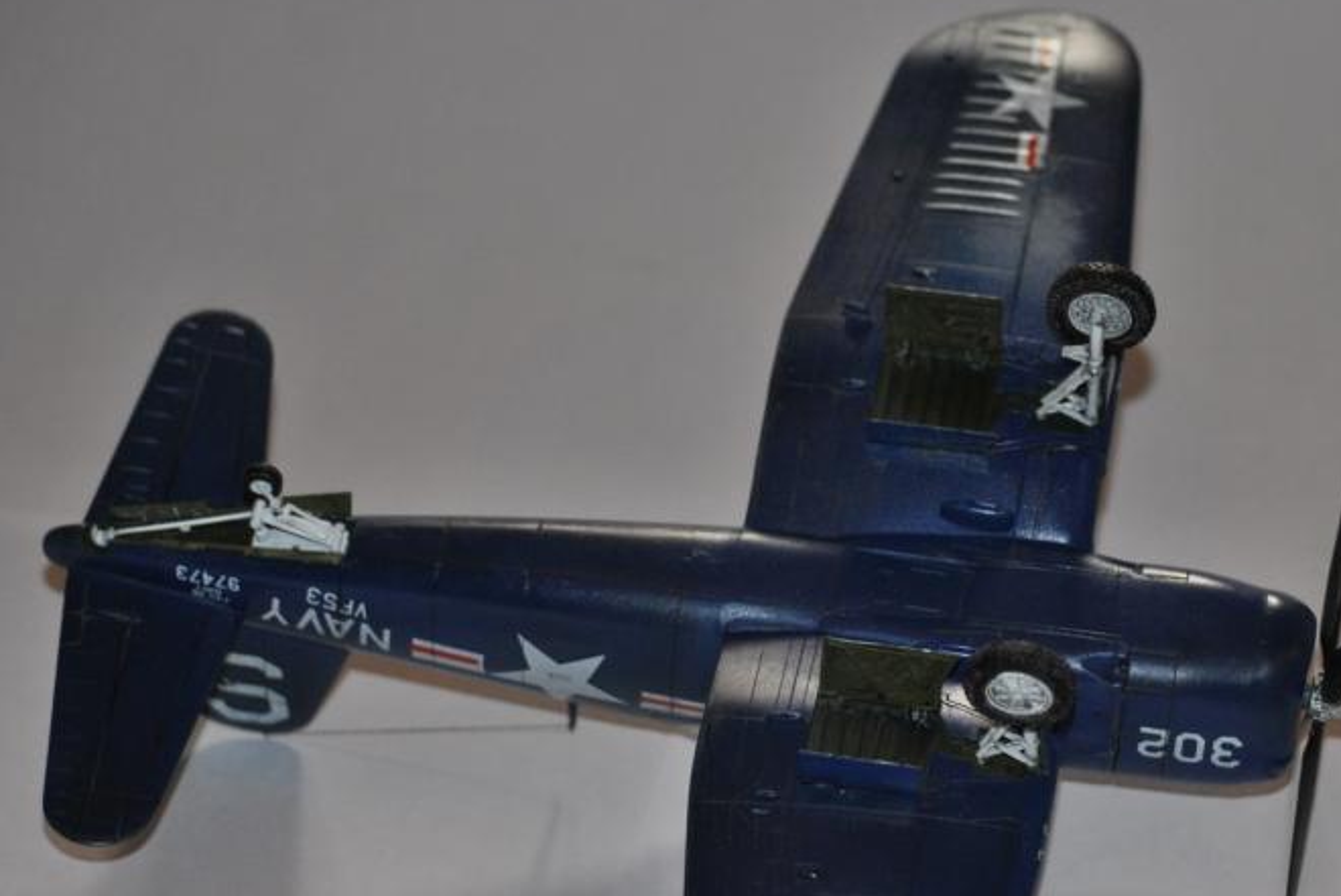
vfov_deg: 8.4
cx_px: 927
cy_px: 667
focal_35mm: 163
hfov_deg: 12.6
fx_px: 6076
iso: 200
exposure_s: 1/60
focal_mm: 70
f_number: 4.5
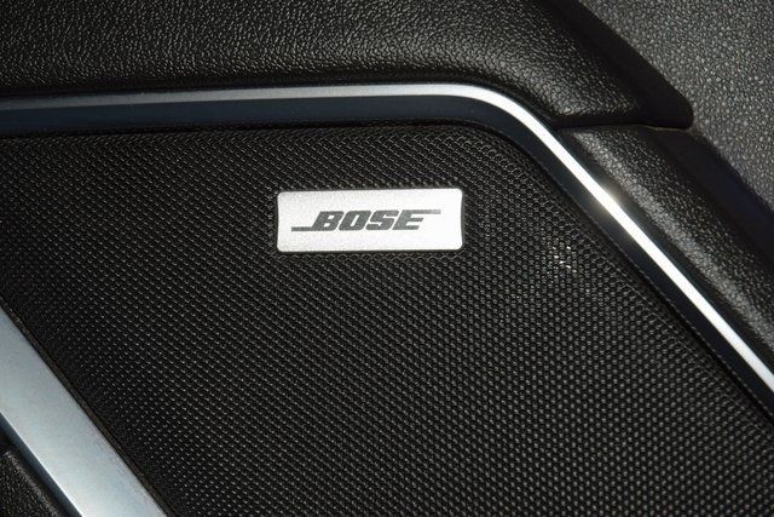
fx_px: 2258
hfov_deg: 19.5
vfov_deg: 13.0
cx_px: 387
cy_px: 258
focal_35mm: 105
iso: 100
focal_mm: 70
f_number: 8
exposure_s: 1/125
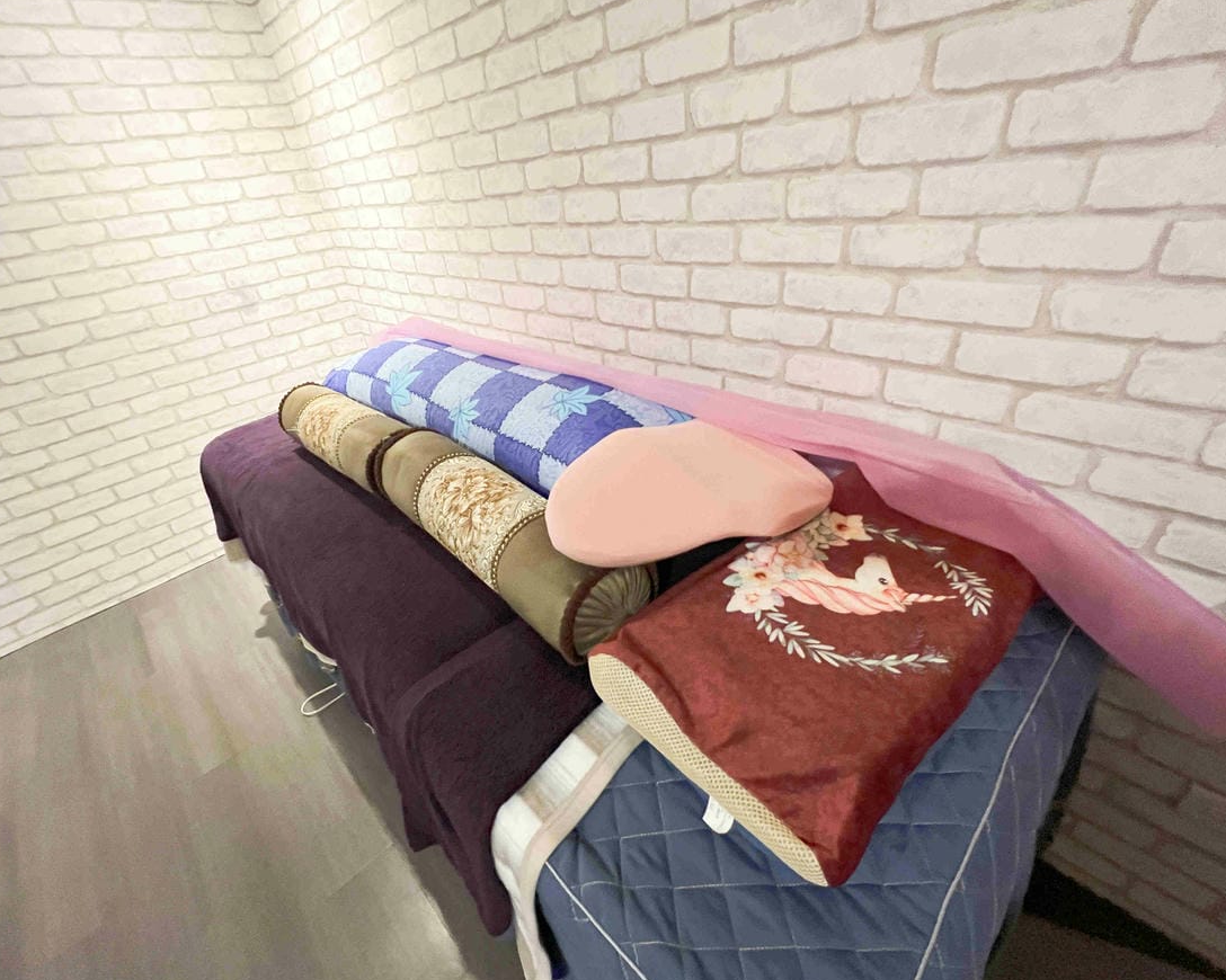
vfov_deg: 87.9
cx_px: 576
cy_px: 502
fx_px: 508
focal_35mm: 14
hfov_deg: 100.6
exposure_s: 1/60
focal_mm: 1.57
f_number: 1.8
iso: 800
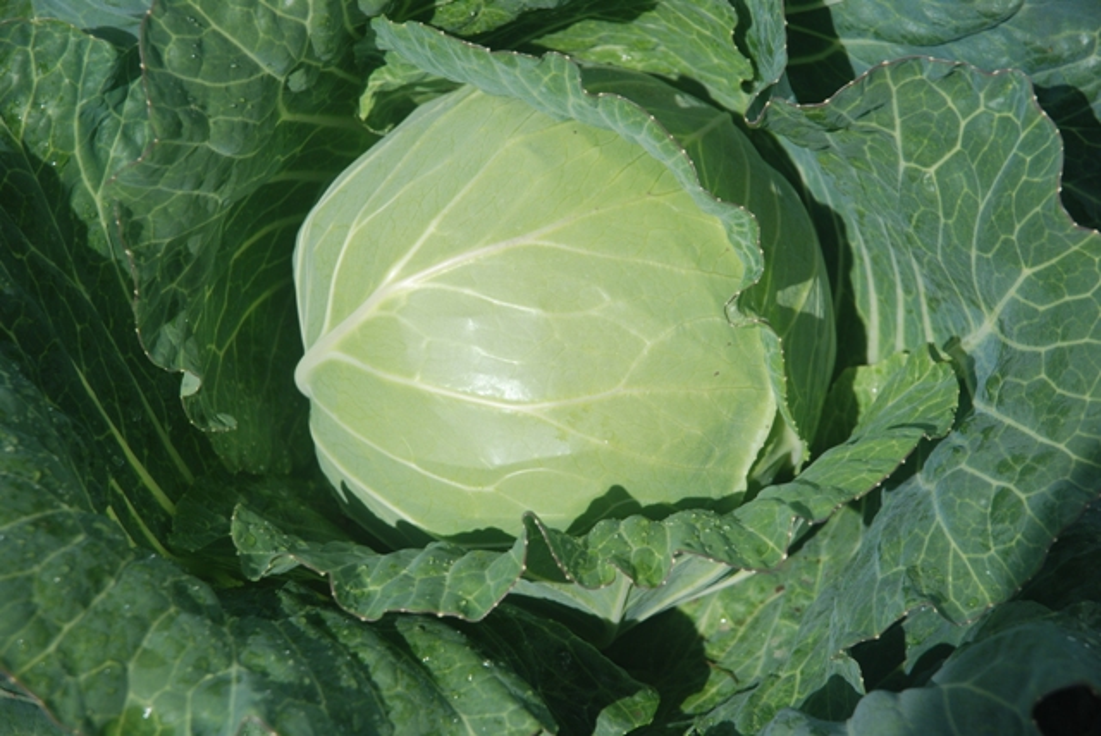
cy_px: 368
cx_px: 550
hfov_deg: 19.4
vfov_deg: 13.1
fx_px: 3214
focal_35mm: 105
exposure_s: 1/500
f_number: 5.6
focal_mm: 70
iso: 100
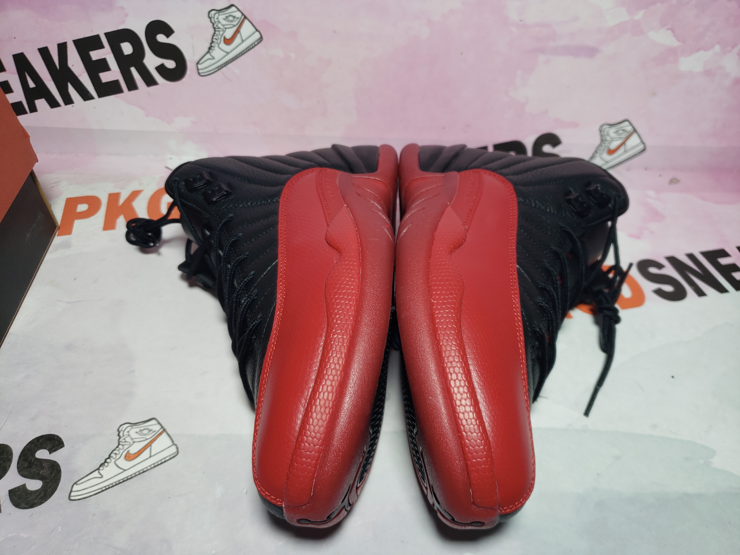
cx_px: 370
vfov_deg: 53.1
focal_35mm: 26
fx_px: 556
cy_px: 278
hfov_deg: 67.3
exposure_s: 1/351
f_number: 1.5
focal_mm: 4.3
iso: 50
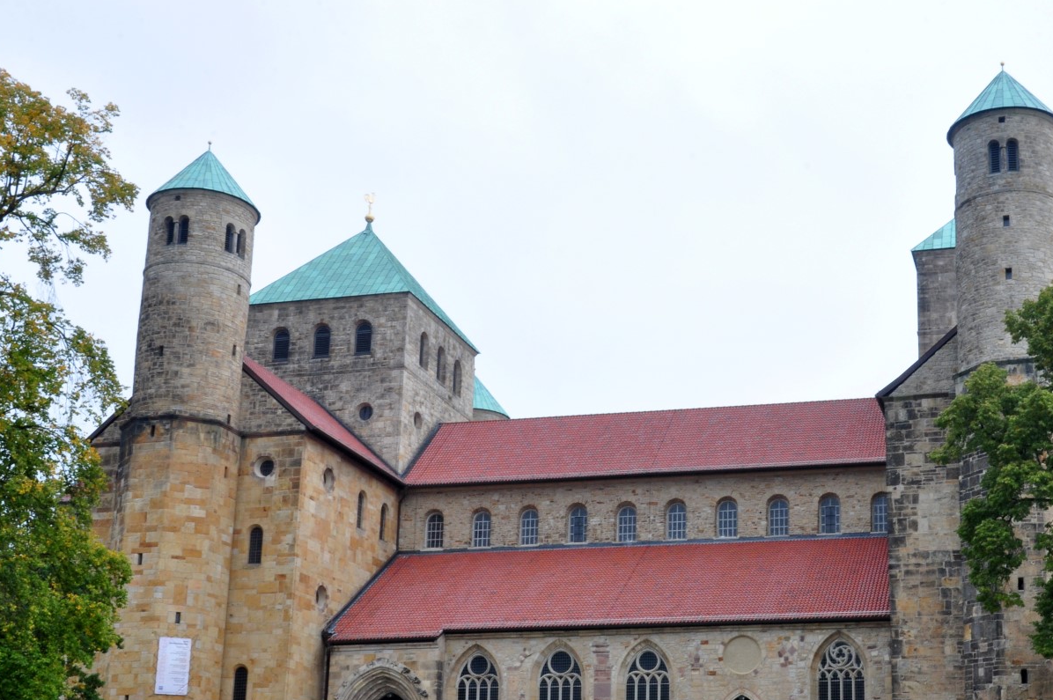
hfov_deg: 37.2
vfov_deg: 25.3
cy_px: 467
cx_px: 692
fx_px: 1549
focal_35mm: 53
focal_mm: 26
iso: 360
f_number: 25
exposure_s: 1/15
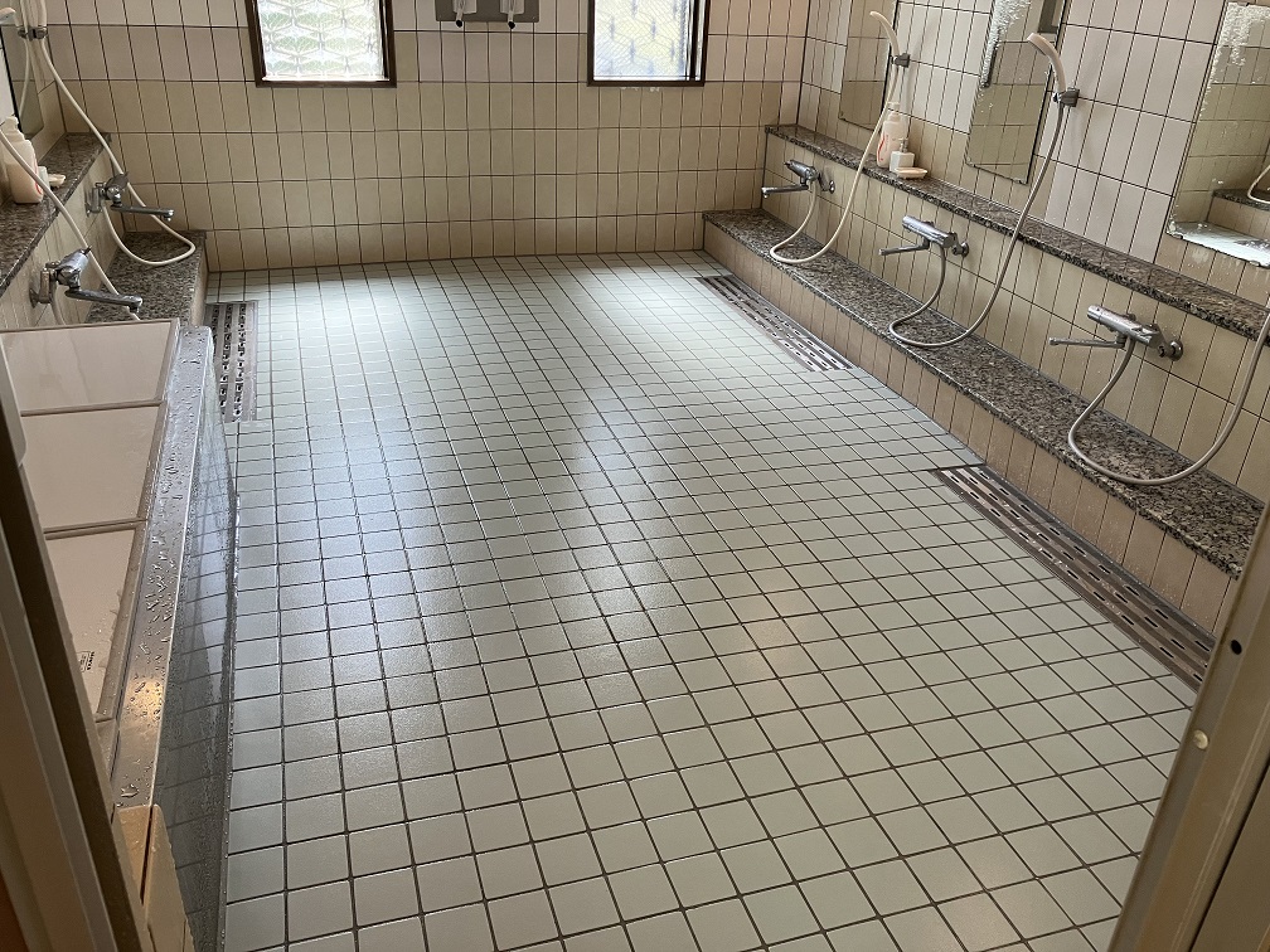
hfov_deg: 63.4
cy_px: 476
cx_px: 635
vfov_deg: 49.7
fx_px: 1027
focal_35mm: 28
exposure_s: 1/60
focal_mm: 3.99
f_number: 1.8
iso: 80
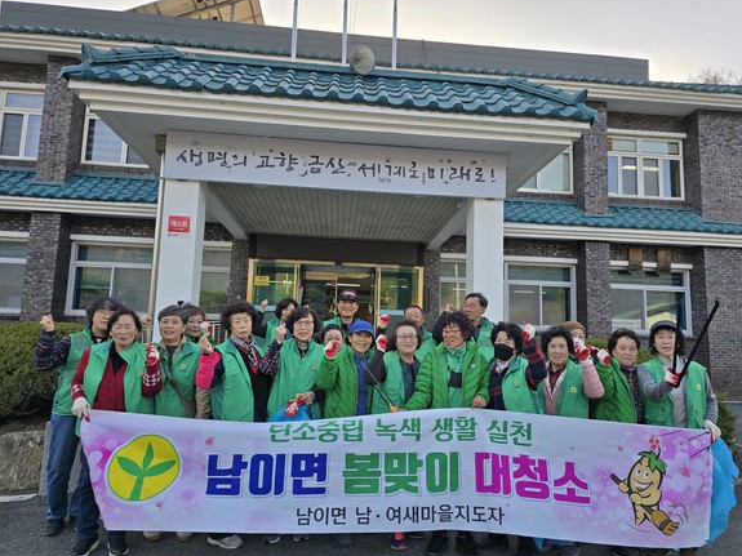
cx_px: 386
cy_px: 271
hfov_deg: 71.6
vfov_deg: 56.8
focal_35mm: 24
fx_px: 514
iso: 12
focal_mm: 6.3
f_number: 1.7
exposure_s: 1/399
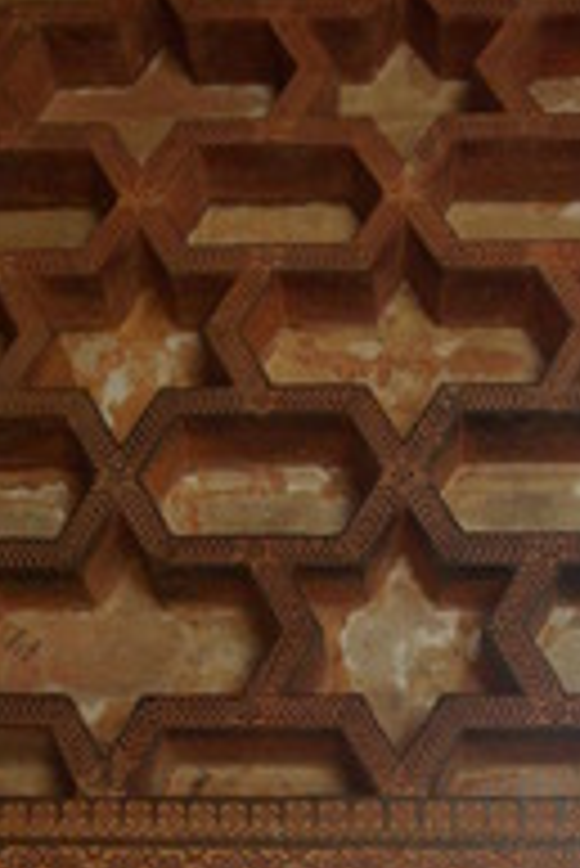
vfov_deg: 29.4
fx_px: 1616
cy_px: 697
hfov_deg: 20.3
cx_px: 270
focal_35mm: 67
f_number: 3.5
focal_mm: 18
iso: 800
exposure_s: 1/15
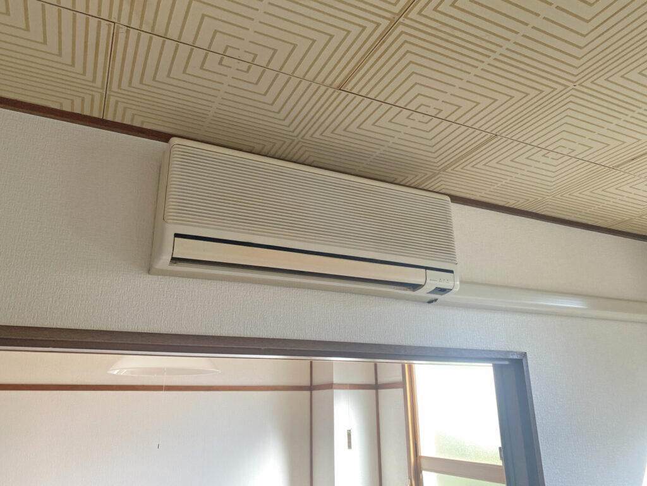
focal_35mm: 26
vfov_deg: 53.1
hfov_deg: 67.3
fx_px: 486
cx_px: 324
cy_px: 243
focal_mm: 4.25
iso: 64
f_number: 1.8
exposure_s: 1/122
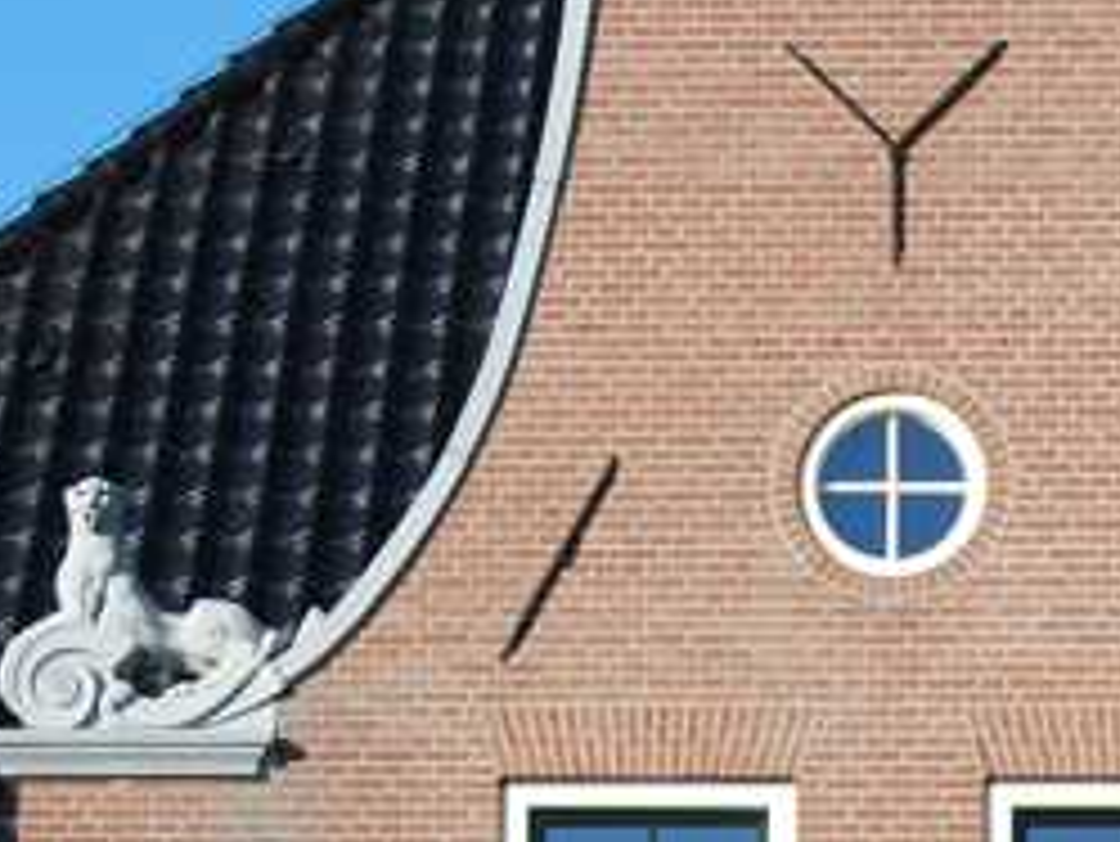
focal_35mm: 196
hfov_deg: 10.1
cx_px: 837
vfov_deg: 7.5
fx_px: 6345
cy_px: 986
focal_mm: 26
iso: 100
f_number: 8
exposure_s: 1/250
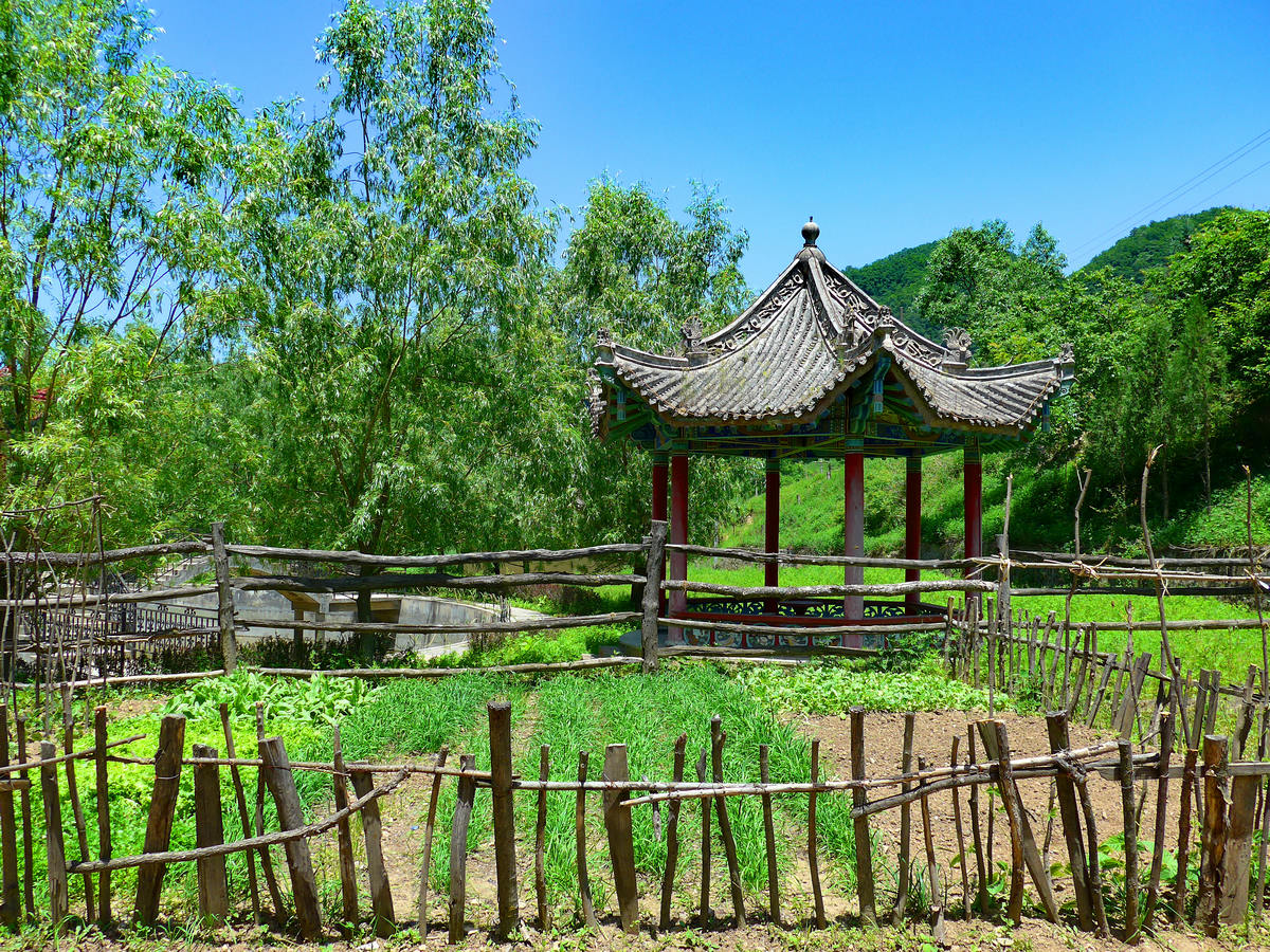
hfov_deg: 61.7
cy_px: 476
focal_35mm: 29
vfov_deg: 48.2
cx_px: 635
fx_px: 1064
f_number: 2.8
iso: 80
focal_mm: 6
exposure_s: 1/800
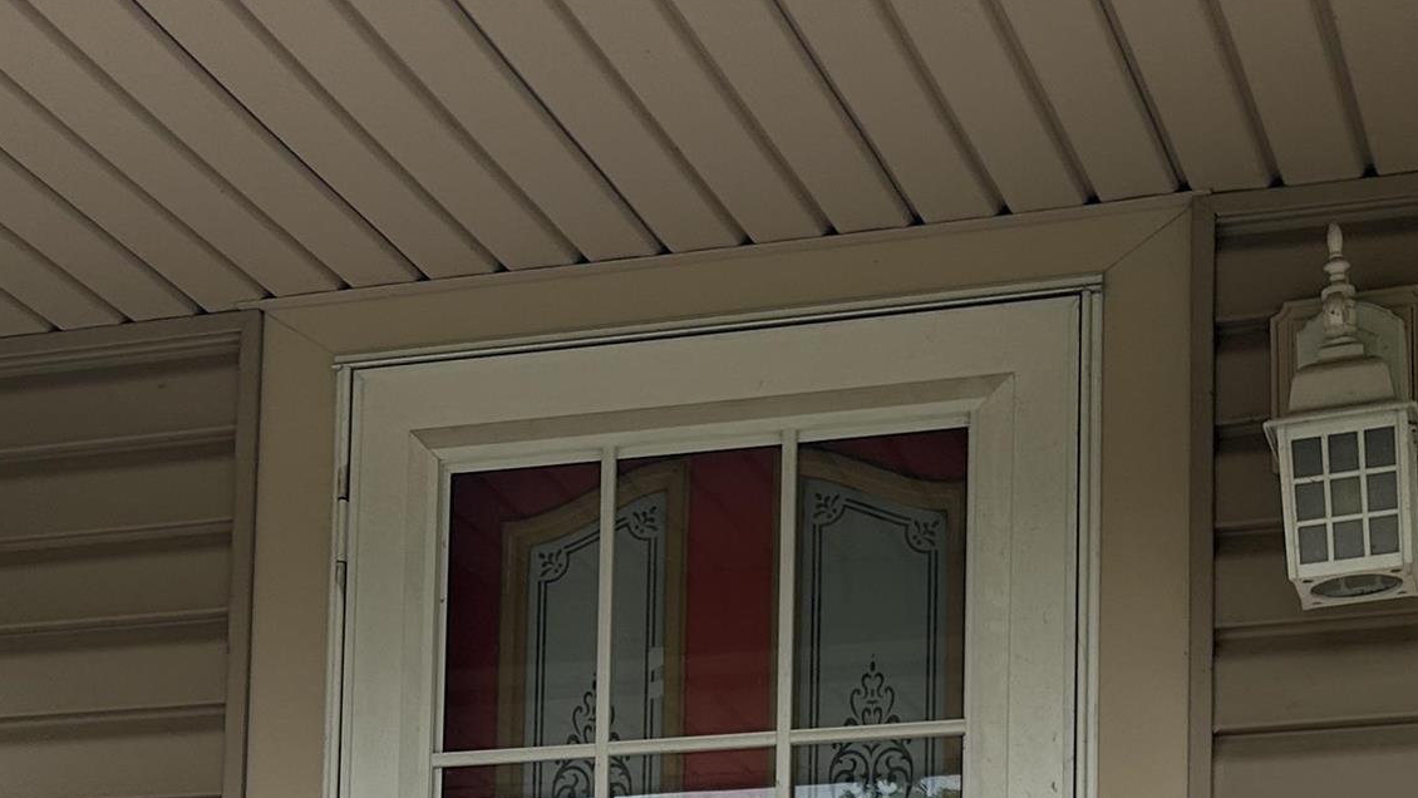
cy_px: 1136
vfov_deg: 14.8
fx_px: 2896
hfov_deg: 27.4
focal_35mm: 77
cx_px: 861
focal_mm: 5.7
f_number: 1.5
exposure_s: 1/1838
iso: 50
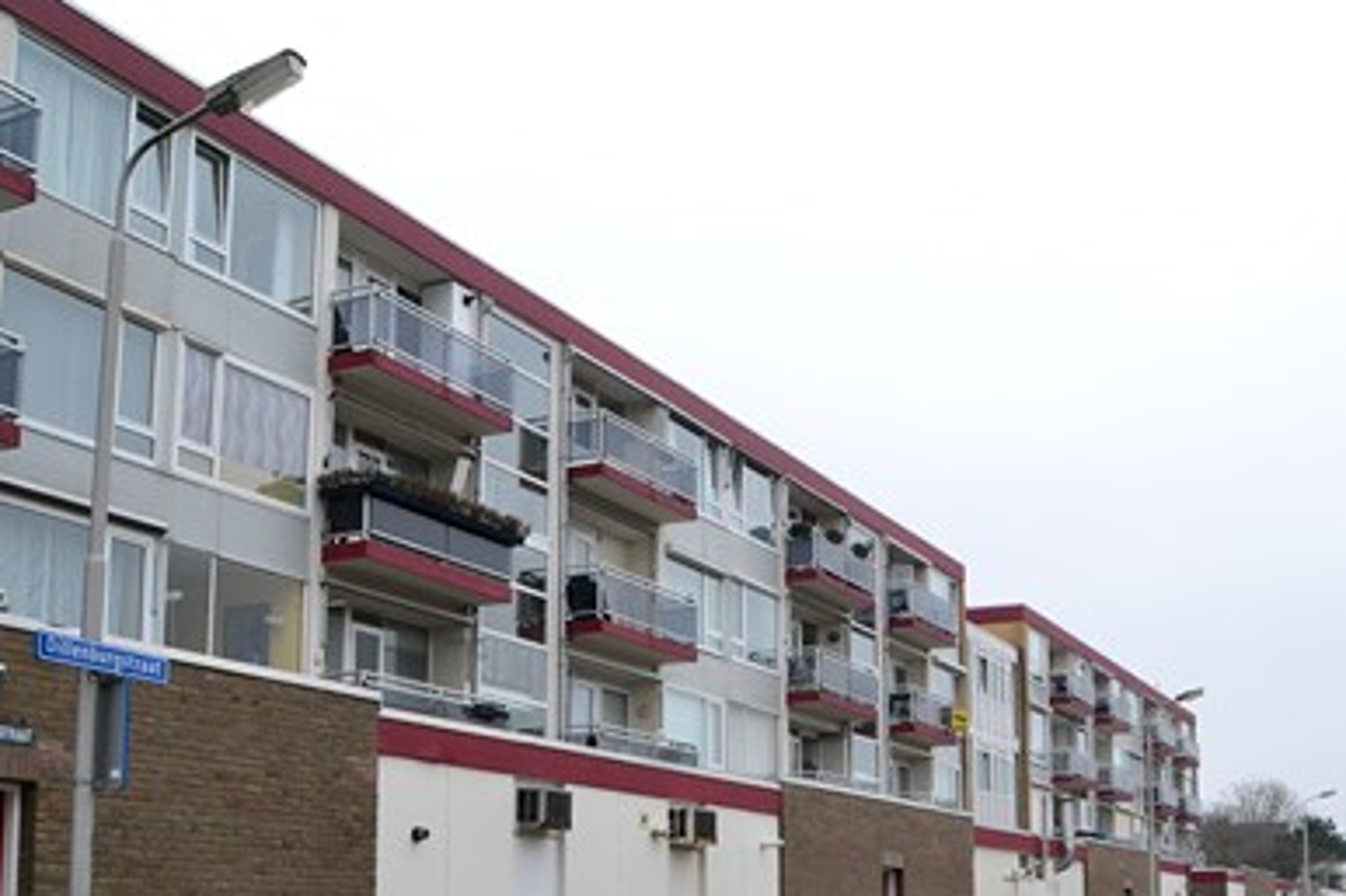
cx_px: 715
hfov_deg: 46.4
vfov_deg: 31.4
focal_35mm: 42
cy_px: 659
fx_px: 1570
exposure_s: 1/250
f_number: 18
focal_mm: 18
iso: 1600
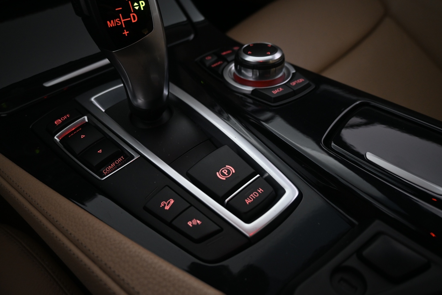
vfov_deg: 45.7
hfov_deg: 64.6
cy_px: 148
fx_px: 350
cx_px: 221
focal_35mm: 28
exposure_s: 1/30
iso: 800
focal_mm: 19
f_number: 3.8
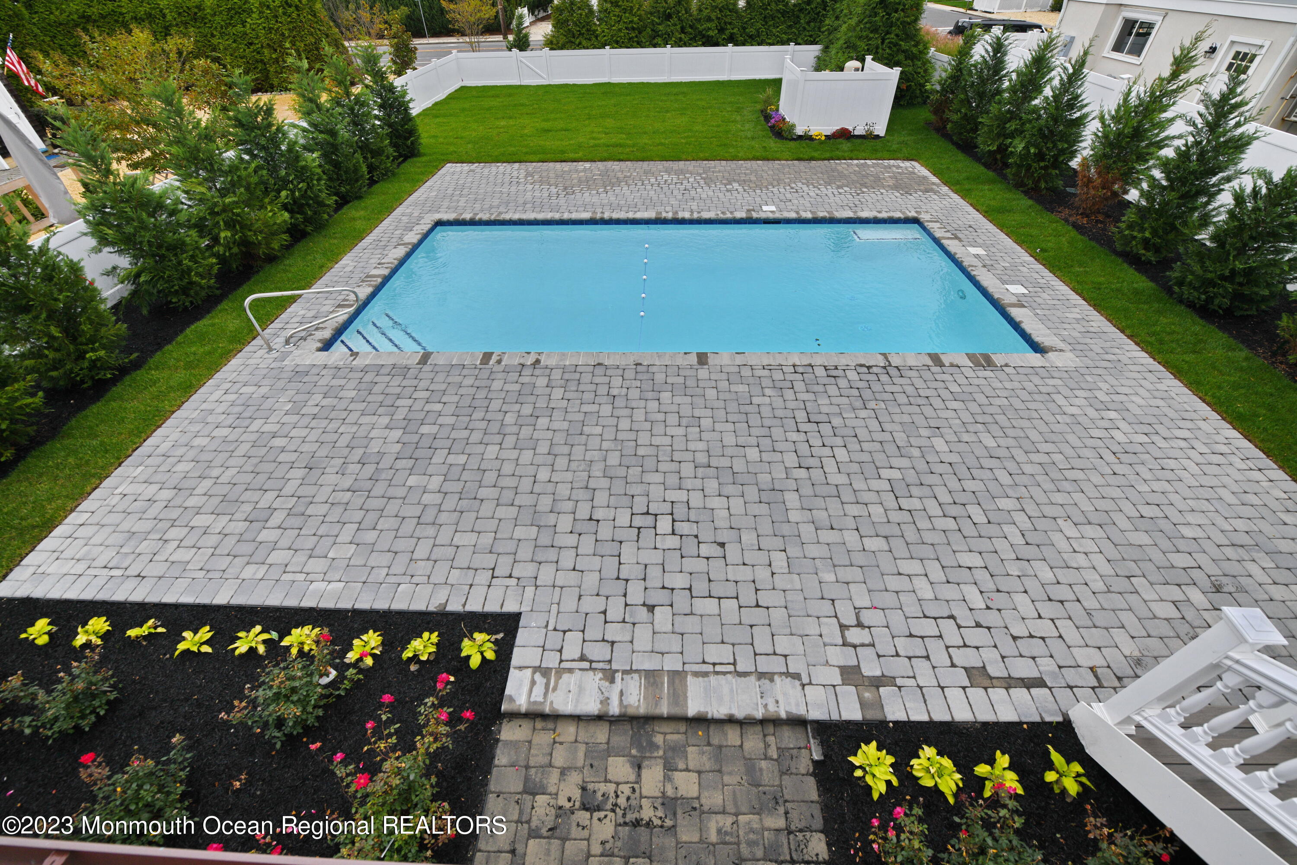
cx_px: 648
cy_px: 432
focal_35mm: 14
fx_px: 504
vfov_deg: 81.2
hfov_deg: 104.3
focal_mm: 14
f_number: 7.1
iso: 400
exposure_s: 1/200
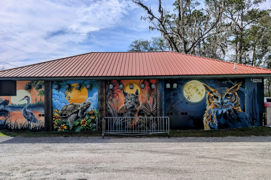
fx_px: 196
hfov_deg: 69.4
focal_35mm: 26
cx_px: 134
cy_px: 102
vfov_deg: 49.4
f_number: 1.68
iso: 20
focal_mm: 6.9
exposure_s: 1/2336
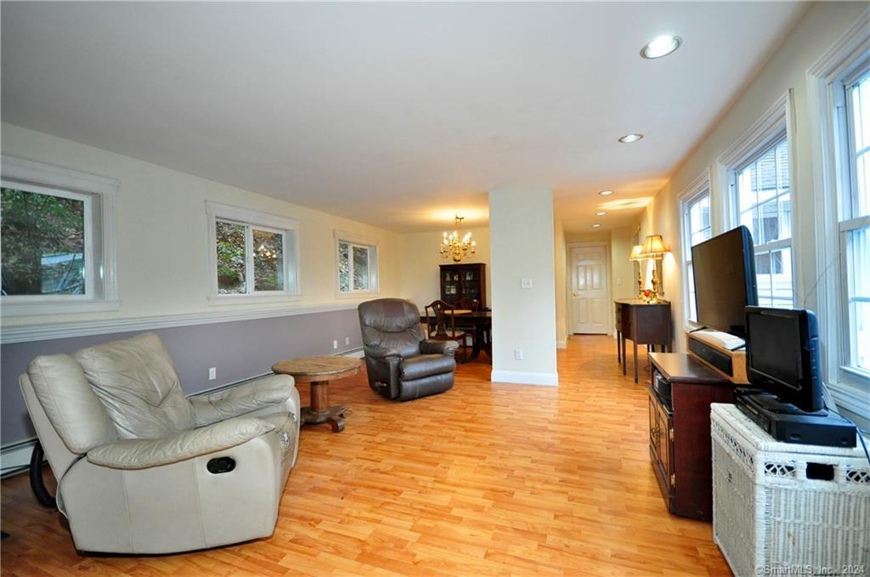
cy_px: 288
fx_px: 362
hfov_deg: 100.5
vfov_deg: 77.1
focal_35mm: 15
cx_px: 435
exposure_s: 1/50
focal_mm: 10
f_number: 4
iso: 1000
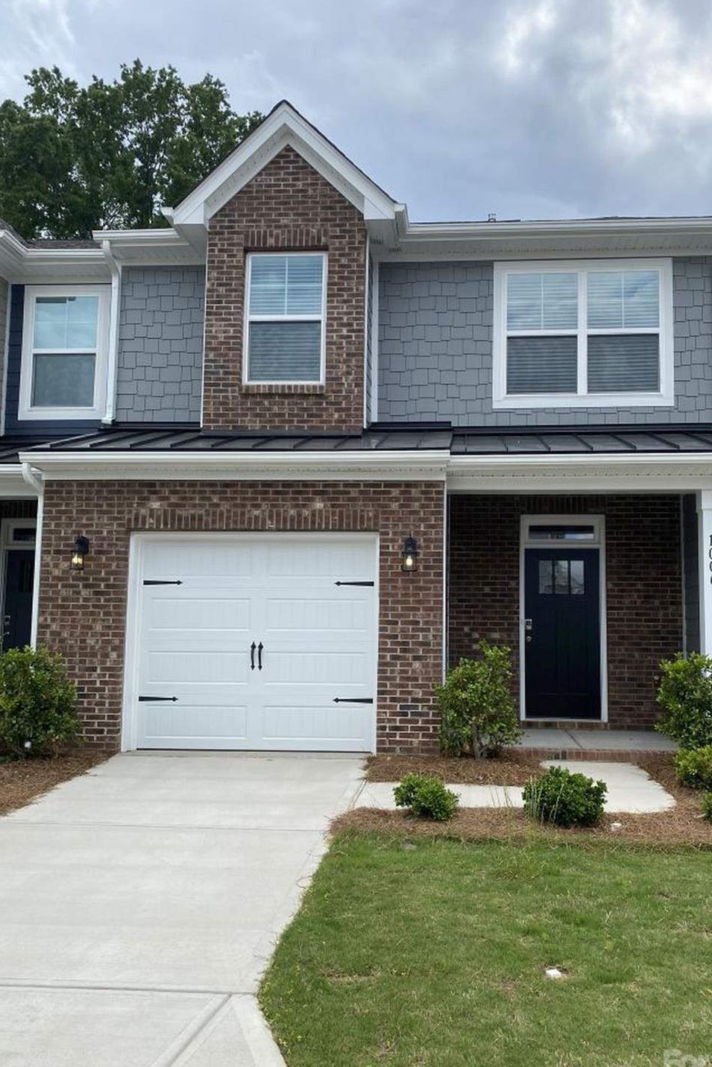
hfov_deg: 44.9
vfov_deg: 63.6
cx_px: 395
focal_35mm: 29
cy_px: 556
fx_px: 860
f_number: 1.8
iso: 32
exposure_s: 1/2105
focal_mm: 4.25
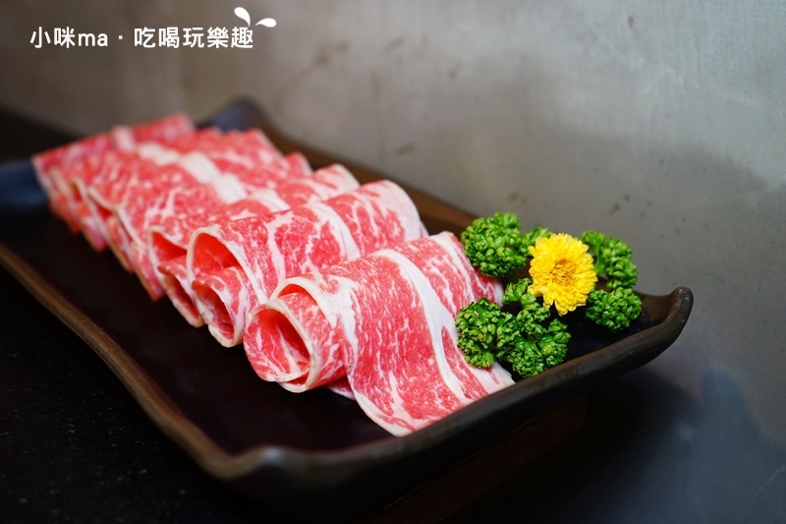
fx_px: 1004
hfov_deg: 42.8
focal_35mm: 46
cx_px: 393
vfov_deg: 29.2
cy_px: 262
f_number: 4.5
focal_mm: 46
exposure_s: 1/60
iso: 1600
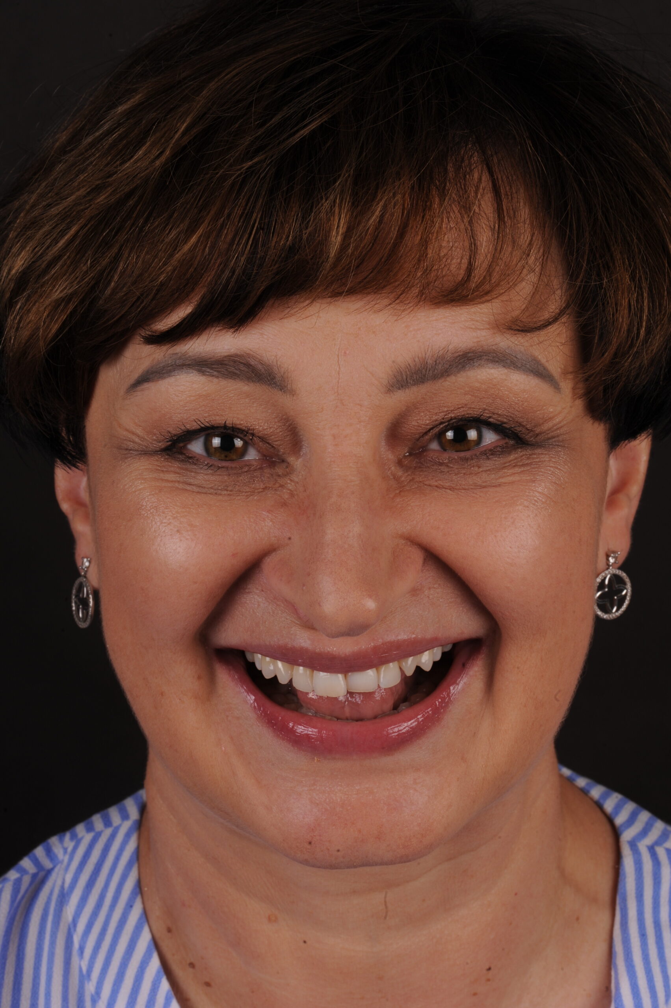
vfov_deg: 19.5
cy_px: 504
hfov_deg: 13.0
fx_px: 2940
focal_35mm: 105
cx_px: 336
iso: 200
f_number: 29
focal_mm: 105
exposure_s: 1/160
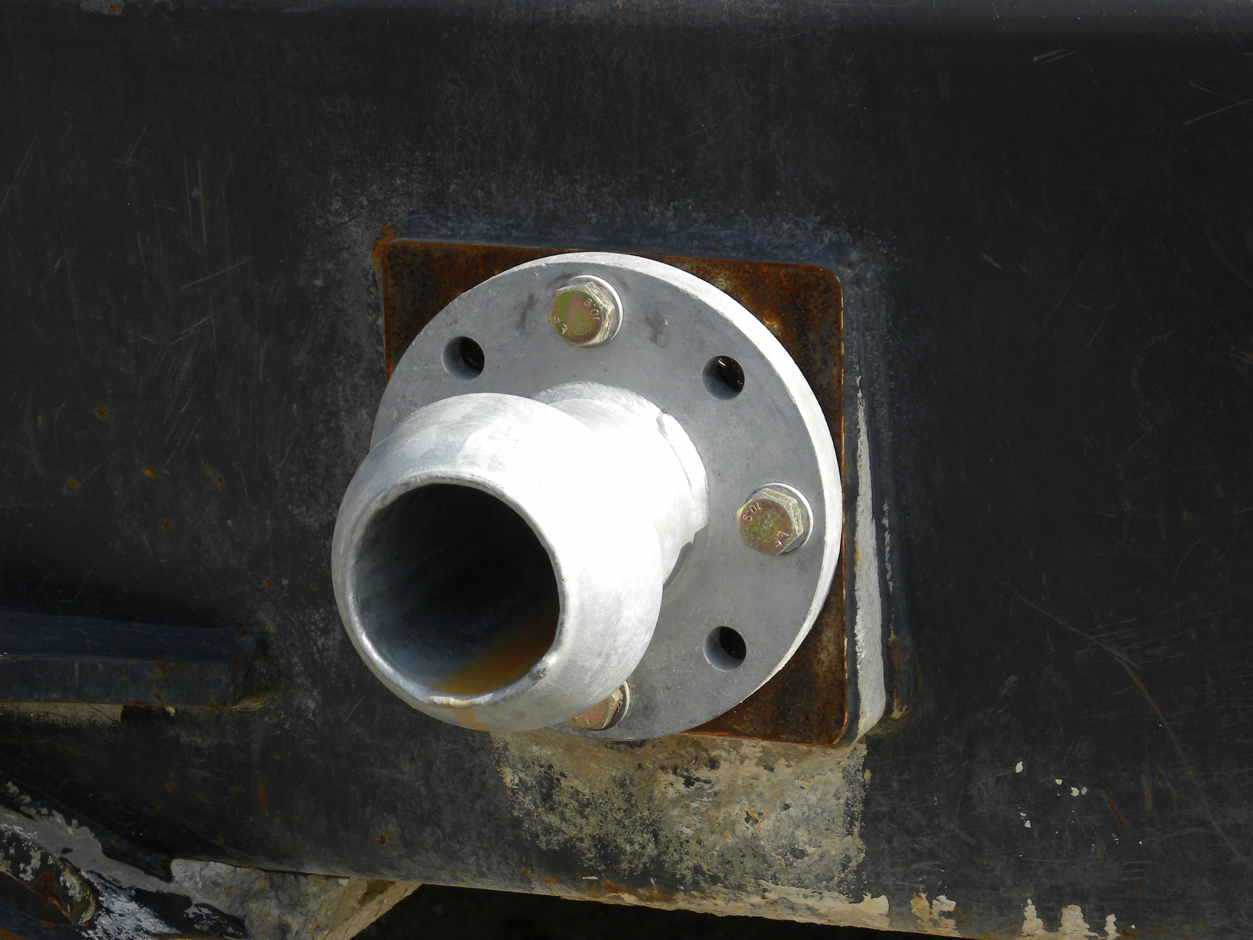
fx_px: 5212
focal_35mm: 144
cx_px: 626
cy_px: 470
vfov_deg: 10.3
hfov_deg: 13.7
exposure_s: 1/216
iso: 64
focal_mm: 25.7
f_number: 4.5
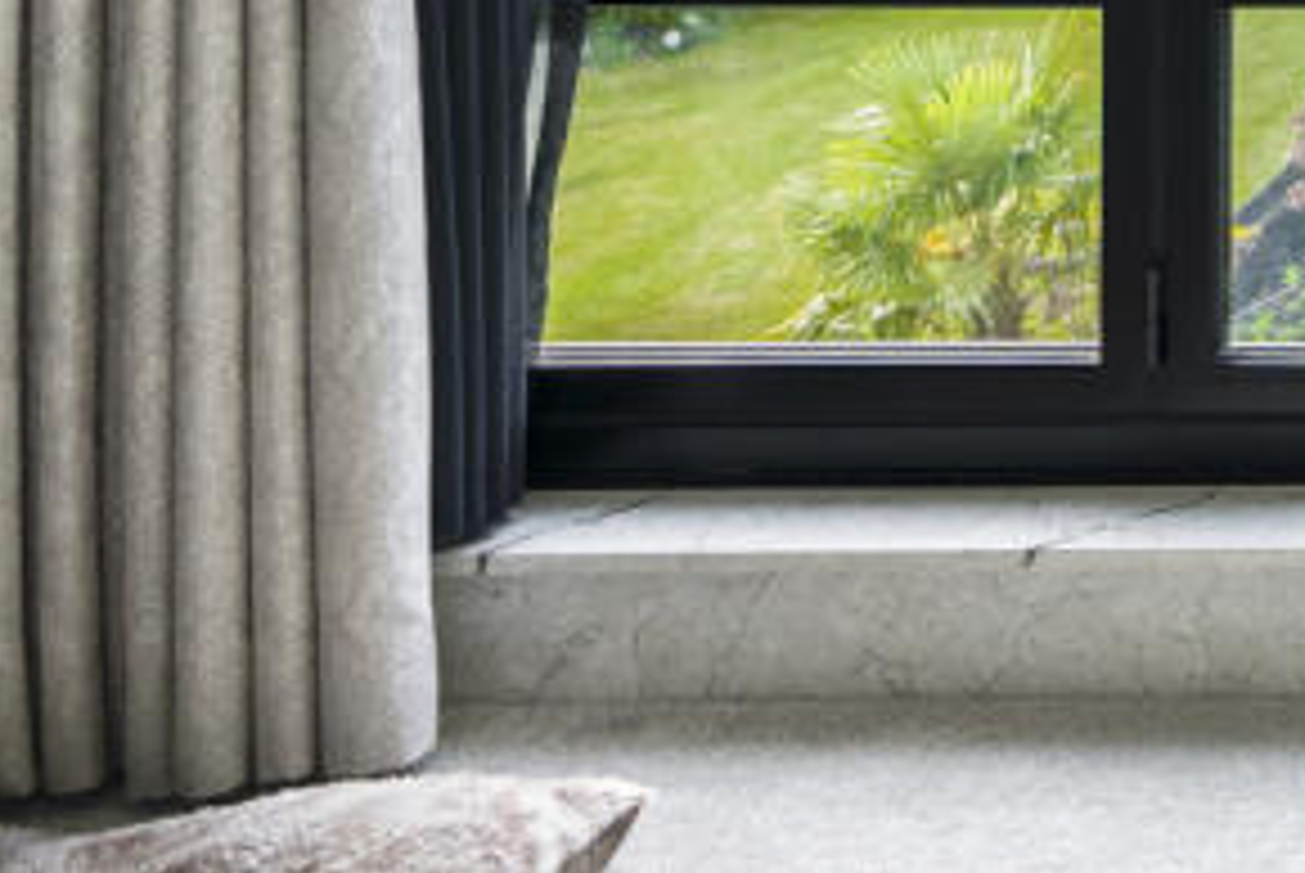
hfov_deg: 21.8
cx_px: 2223
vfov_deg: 17.0
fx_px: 2431
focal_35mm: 67
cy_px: -662
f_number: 6.3
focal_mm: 19
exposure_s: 1/160
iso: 800
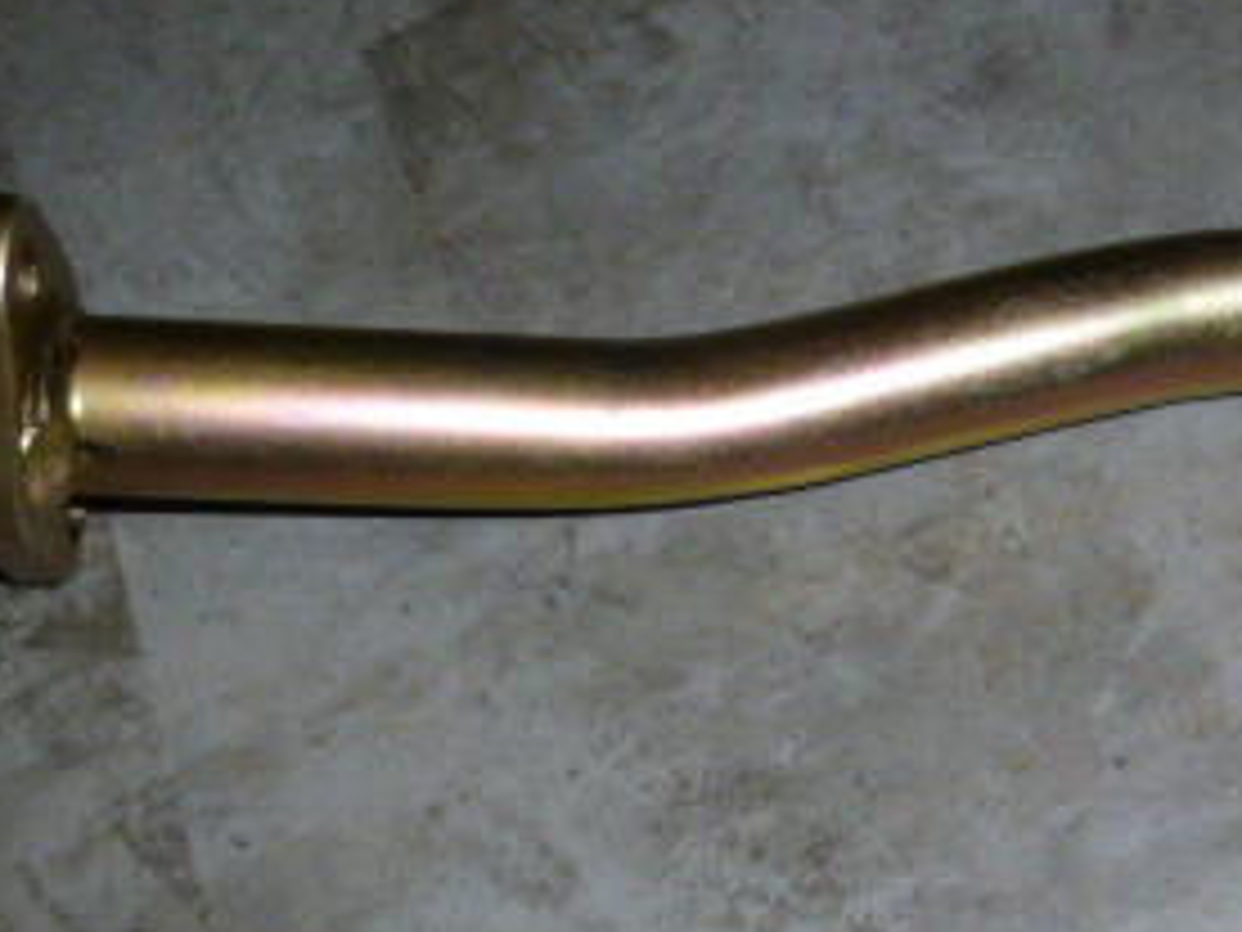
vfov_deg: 25.2
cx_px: 842
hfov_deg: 32.9
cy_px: 446
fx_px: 2081
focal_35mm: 58
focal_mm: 4.5
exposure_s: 1/125
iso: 200
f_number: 3.1
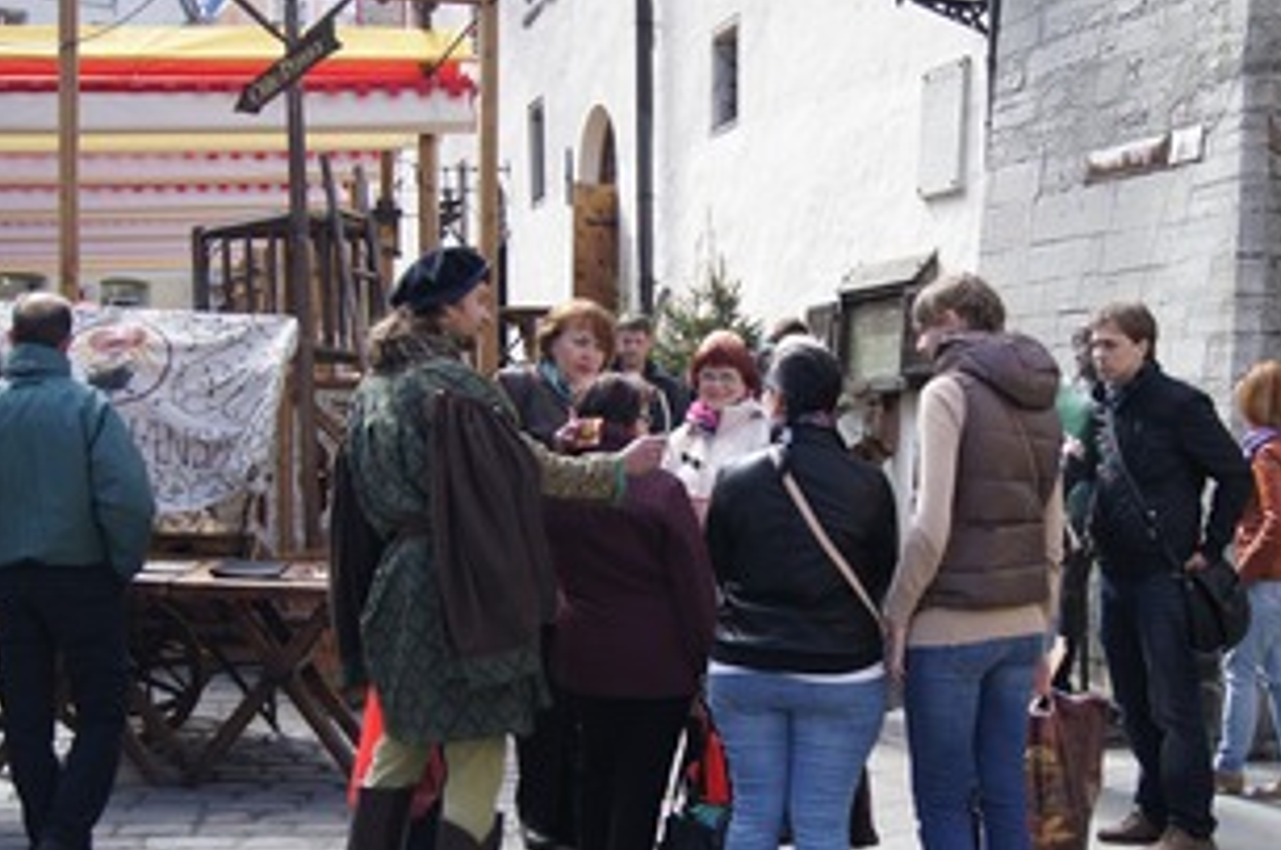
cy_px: 515
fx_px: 1812
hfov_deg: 38.8
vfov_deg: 26.3
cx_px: 749
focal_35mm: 51
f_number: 4.5
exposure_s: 1/200
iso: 100
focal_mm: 26
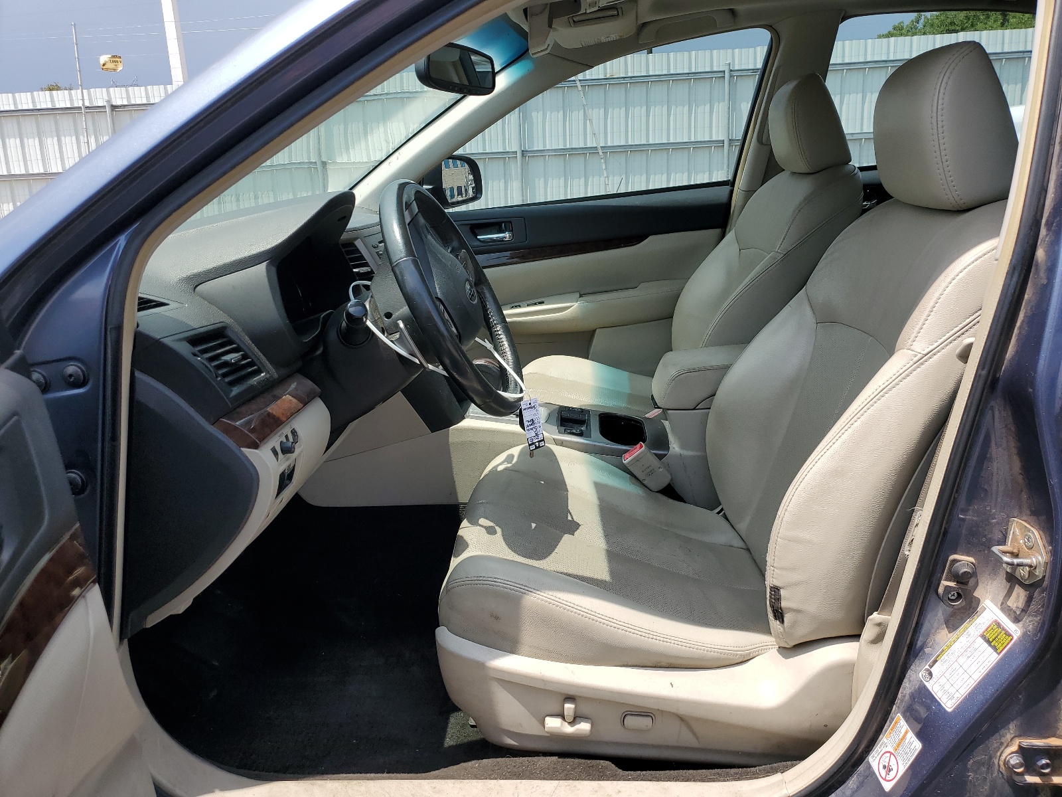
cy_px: 398
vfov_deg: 53.1
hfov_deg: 67.3
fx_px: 798
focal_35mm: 26
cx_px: 531
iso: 50
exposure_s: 1/1667
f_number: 1.5
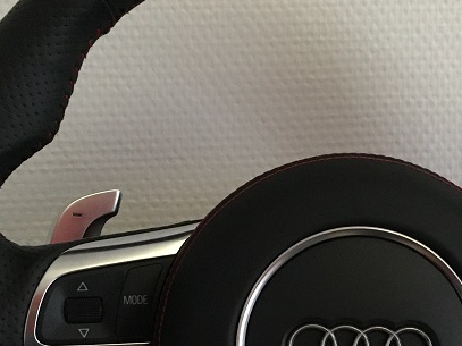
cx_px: 324
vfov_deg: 19.9
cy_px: 284
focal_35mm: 73
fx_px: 974
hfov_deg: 26.5
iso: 200
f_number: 2.2
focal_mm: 4.15
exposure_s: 1/25
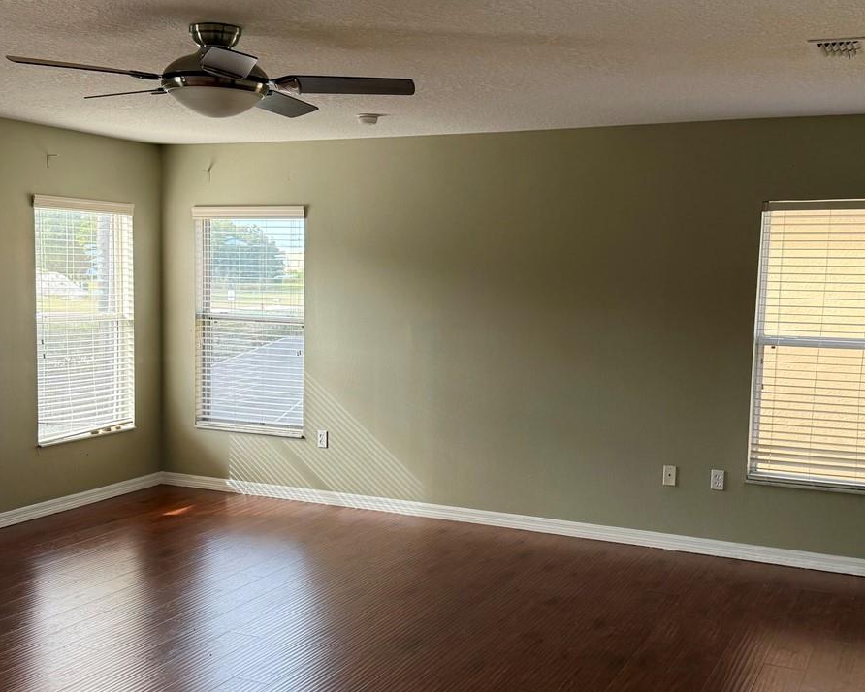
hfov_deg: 43.8
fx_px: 1075
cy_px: 379
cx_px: 391
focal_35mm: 42
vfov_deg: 35.7
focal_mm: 6.76
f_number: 1.78
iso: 100
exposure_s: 1/353
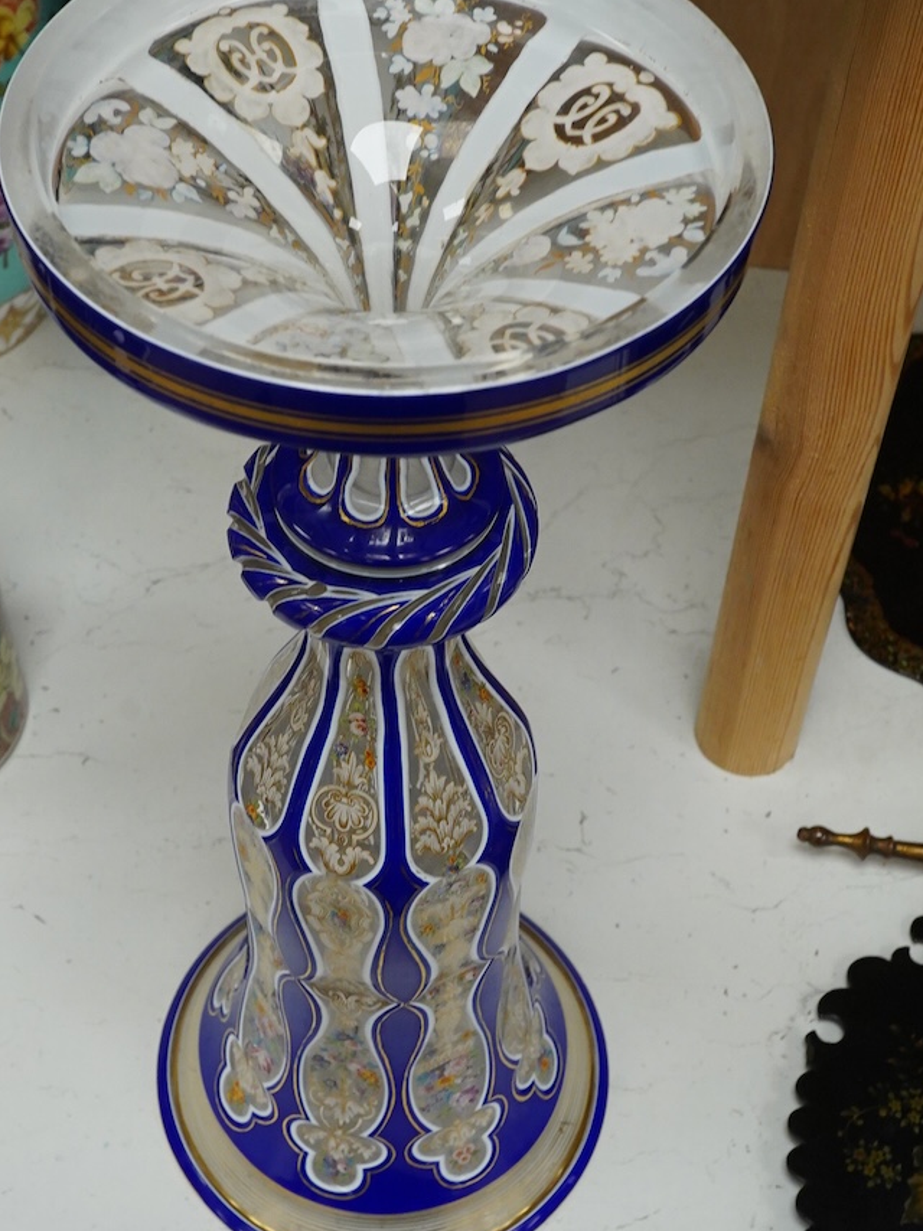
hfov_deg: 25.6
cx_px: 425
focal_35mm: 57
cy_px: 646
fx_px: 2027
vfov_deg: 33.8
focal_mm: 30
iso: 2500
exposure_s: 1/125
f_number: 16
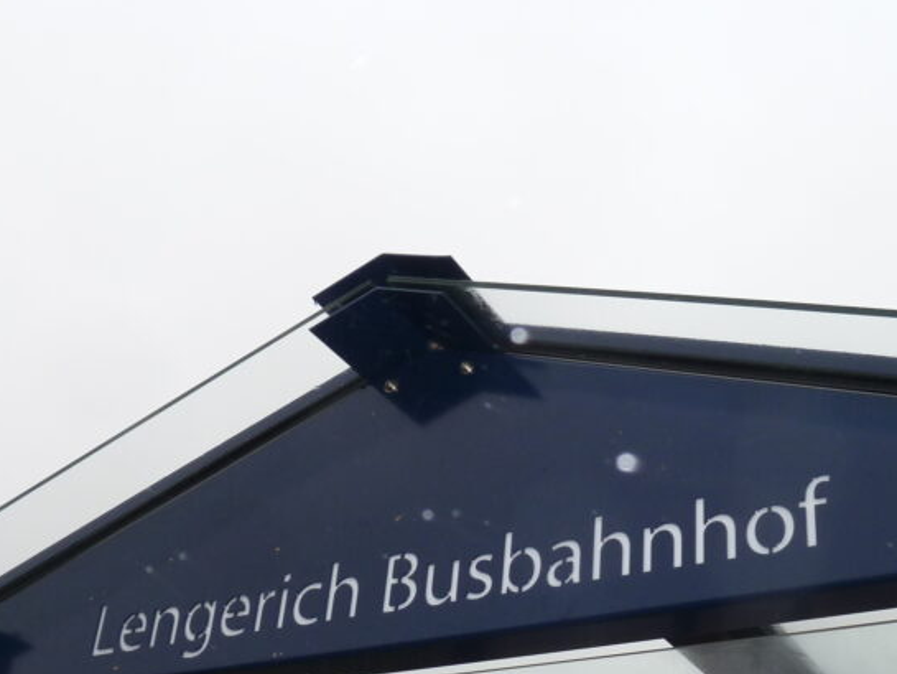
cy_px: 481
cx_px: 569
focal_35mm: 47
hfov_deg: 40.1
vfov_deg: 30.5
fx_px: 1218
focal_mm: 4.1
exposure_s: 1/125
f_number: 4
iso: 100
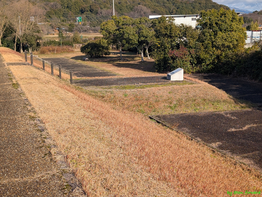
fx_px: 371
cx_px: 131
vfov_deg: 29.7
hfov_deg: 38.9
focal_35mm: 49
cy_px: 98
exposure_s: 1/1214
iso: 20
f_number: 1.68
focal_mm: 6.9
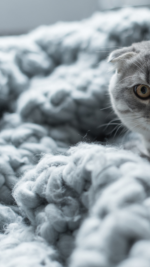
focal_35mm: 79
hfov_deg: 14.9
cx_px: 170
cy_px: 133
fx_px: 559
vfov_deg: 26.8
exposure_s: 1/200
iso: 320
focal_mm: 50
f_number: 2.2
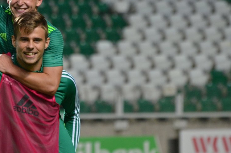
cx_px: 59
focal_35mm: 577
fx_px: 3695
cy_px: 51
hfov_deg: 3.6
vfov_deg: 2.4
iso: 1600
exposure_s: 1/320
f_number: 5.6
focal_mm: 240
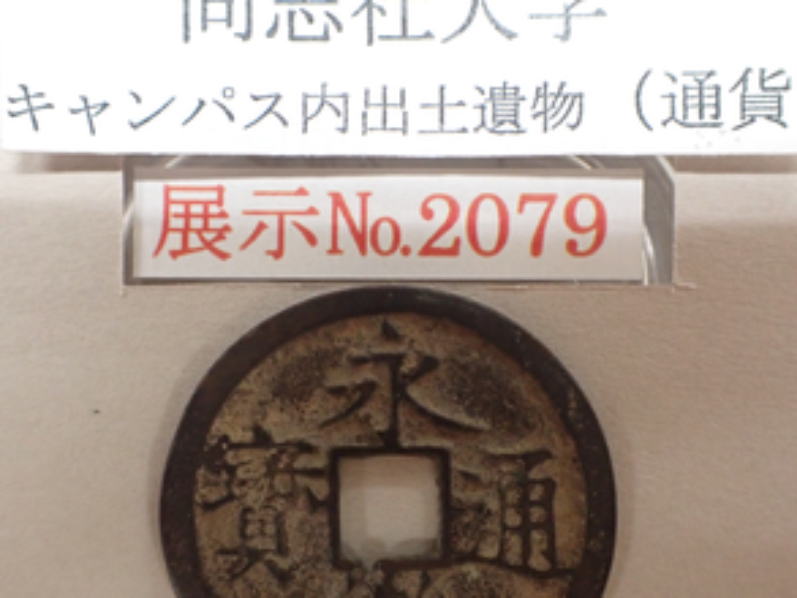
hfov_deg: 45.8
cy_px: 351
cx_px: 411
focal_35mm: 41
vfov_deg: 35.1
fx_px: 944
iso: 800
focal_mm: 5.4
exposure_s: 1/100
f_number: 2.3
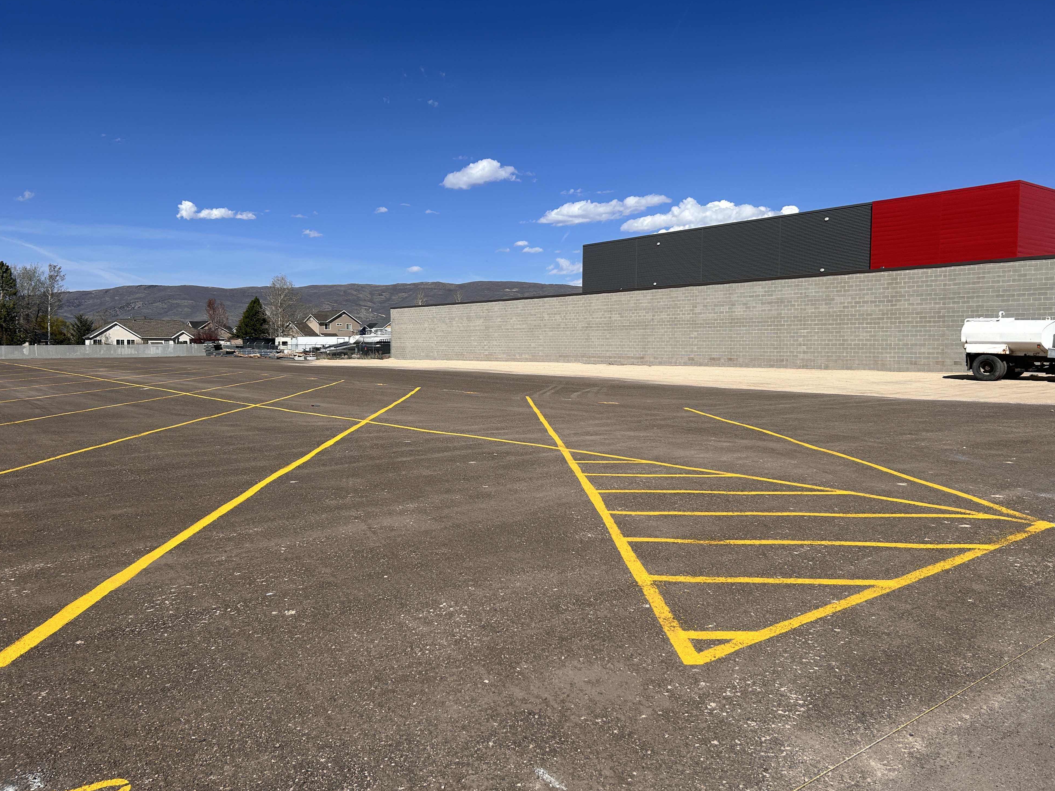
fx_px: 823
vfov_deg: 51.4
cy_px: 399
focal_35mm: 27
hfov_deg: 65.3
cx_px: 528
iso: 50
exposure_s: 1/6993
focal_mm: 5.7
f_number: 1.5
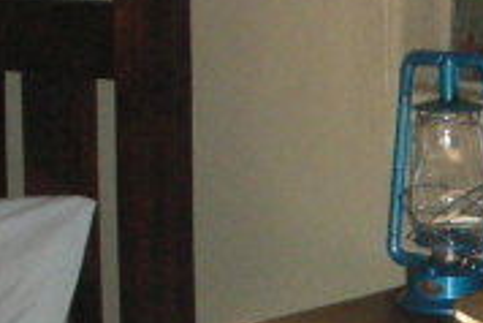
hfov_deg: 9.7
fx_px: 2806
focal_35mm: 209
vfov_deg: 6.6
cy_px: 328
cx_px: 605
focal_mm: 5.8
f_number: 3
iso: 162
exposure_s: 1/60.1
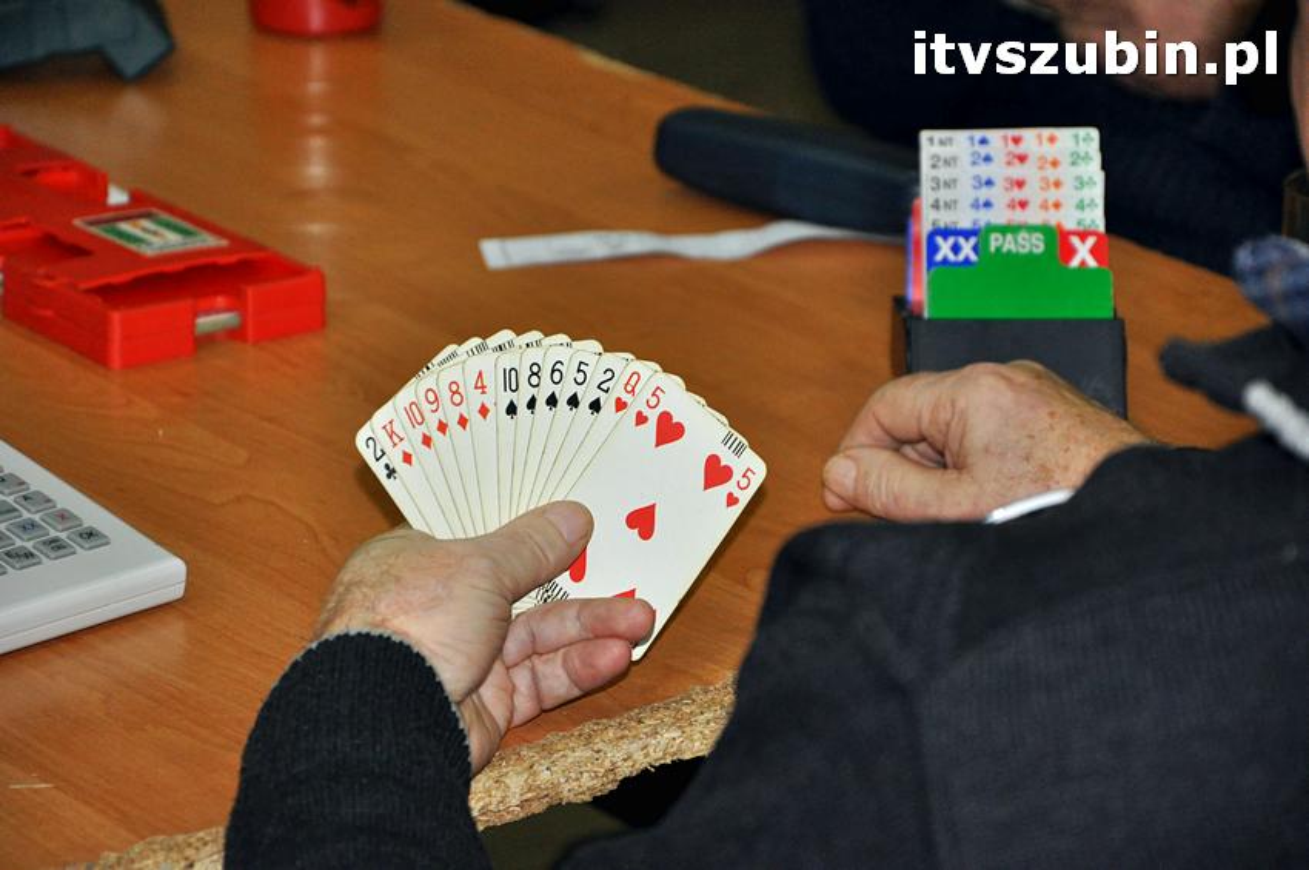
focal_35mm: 158
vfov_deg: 8.7
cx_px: 654
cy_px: 435
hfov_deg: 13.1
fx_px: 5721
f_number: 5.6
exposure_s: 1/60
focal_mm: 105
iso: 1250
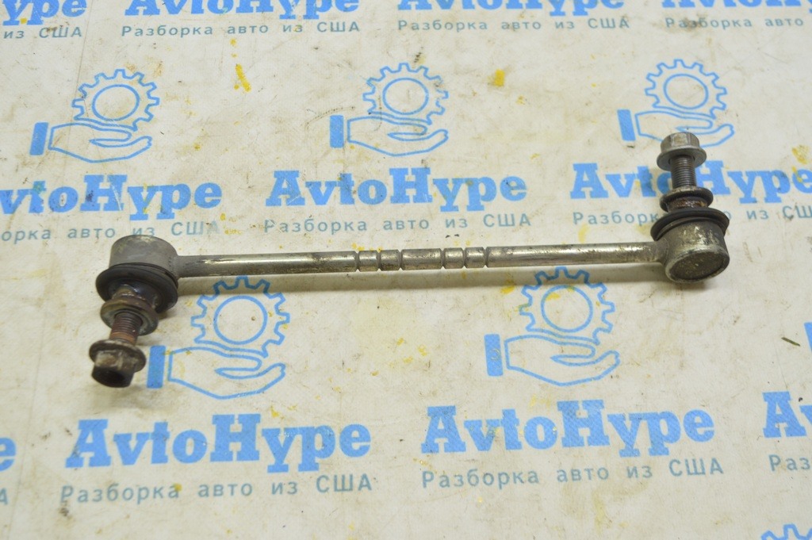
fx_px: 913
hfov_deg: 48.0
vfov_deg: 33.0
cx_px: 406
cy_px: 270
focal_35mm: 40
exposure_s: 1/20
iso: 400
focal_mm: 27
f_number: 5.6
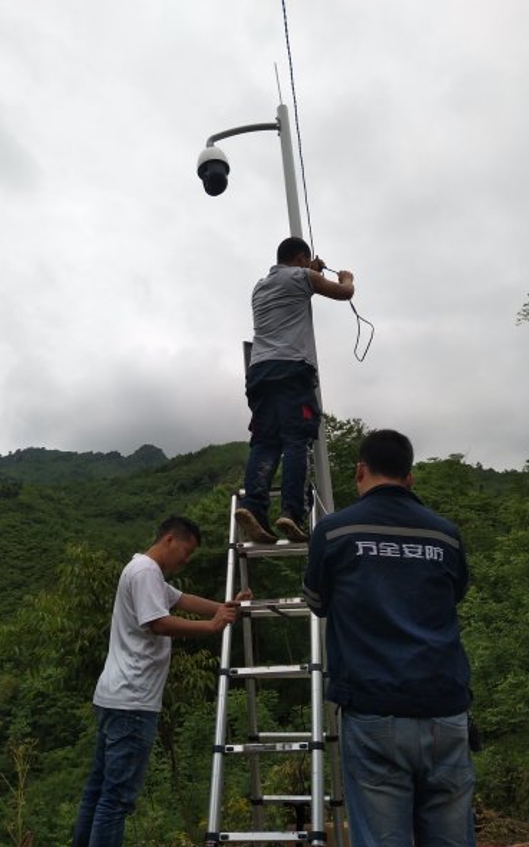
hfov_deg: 44.4
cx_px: 237
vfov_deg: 66.5
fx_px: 646
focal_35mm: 28
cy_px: 421
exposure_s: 1/1666
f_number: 2
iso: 50
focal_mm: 3.88
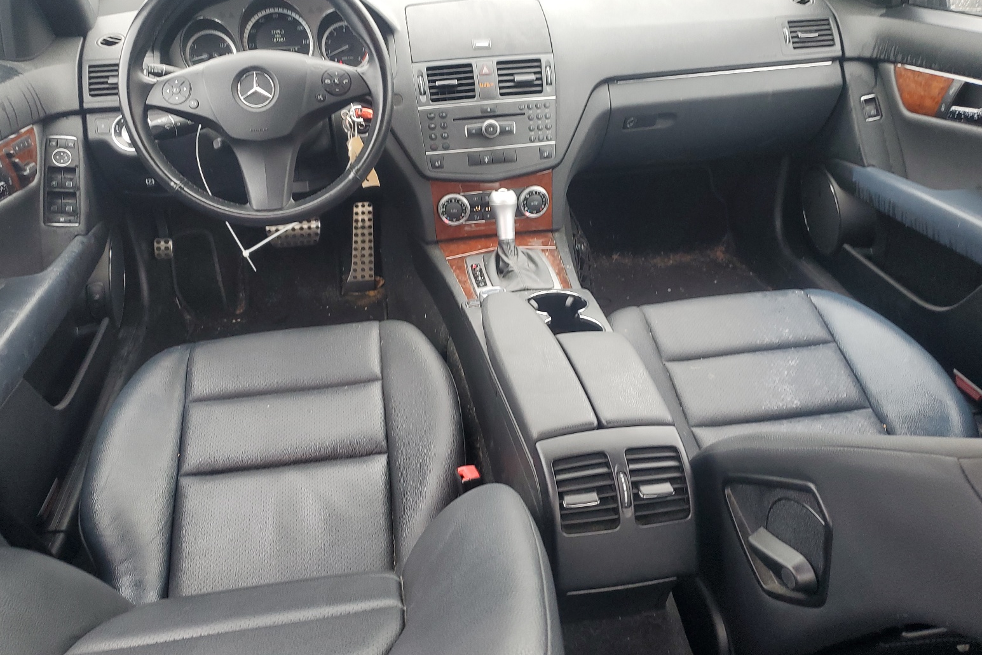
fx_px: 764
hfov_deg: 65.5
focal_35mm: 28
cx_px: 493
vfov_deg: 46.4
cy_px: 314
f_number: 1.5
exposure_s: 1/120
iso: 79
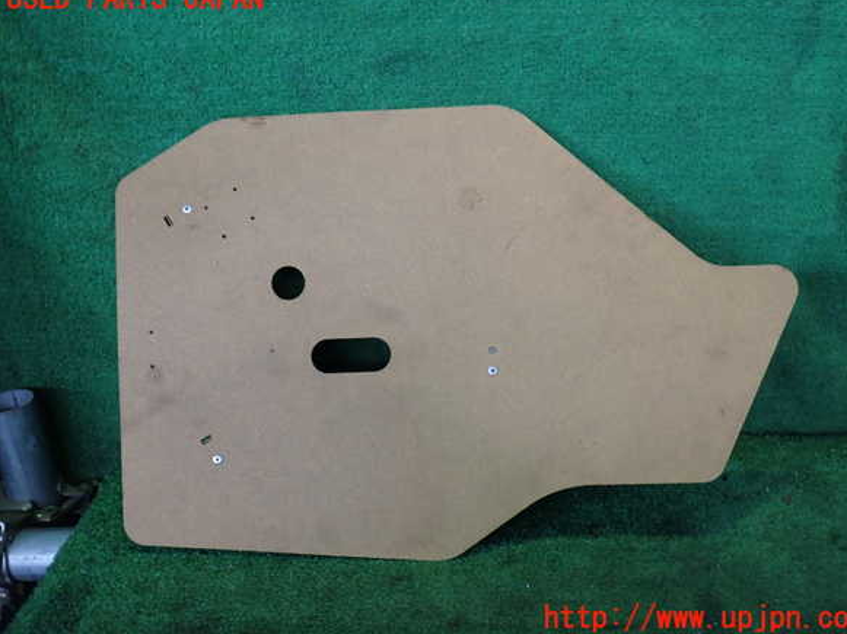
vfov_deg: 45.4
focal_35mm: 31
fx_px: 758
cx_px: 436
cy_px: 309
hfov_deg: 58.4
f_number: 2.3
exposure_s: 1/40
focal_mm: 5.4
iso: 200
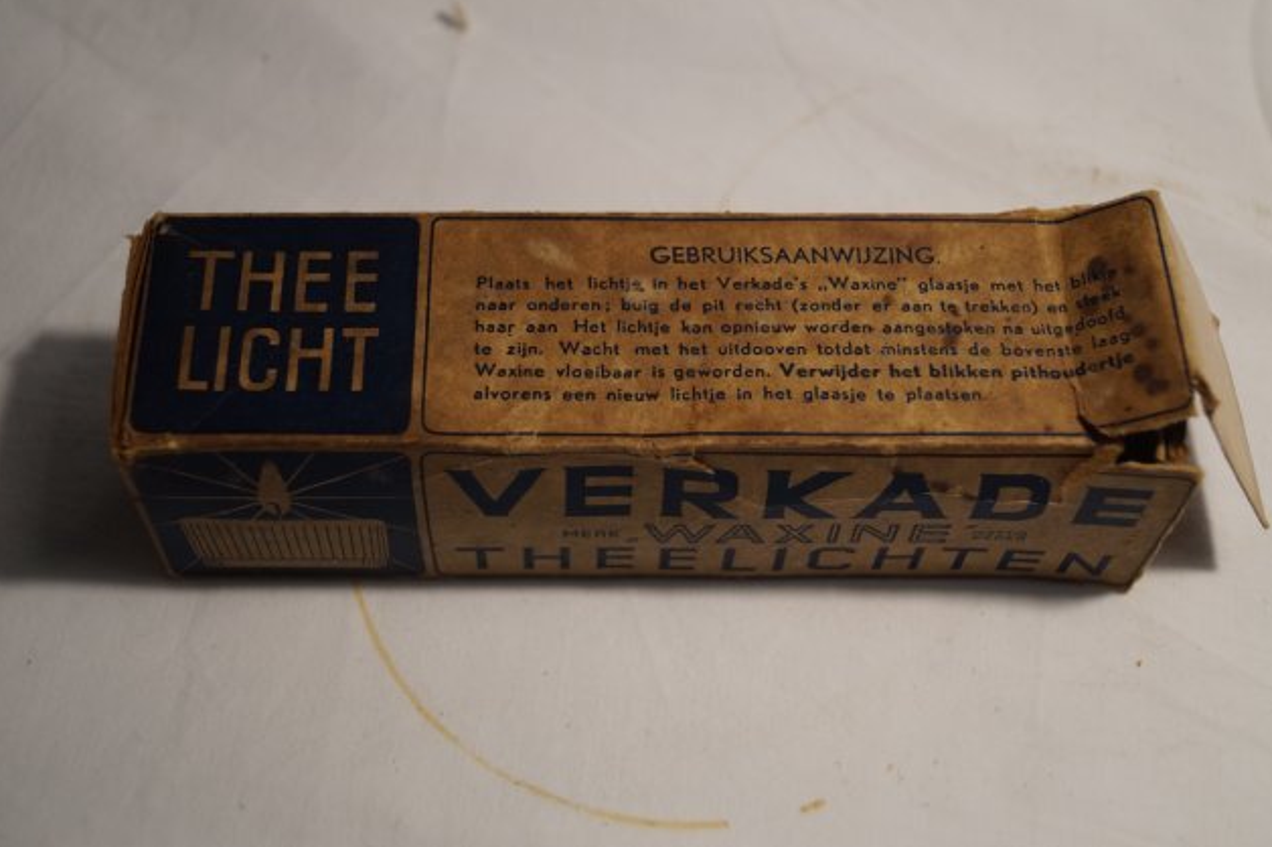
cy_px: 417
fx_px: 1890
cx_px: 638
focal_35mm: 54
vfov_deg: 25.3
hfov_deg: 37.2
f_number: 5
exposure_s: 1/60
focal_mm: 35
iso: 800
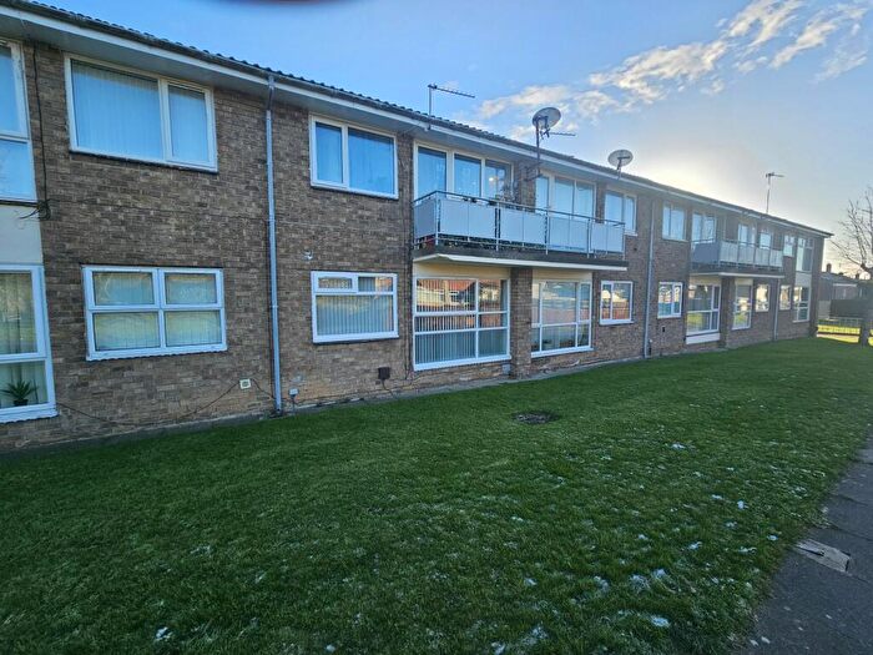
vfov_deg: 89.9
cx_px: 436
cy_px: 328
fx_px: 328
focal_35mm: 13
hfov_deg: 106.2
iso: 64
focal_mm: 2.2
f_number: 2.2
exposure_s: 1/715
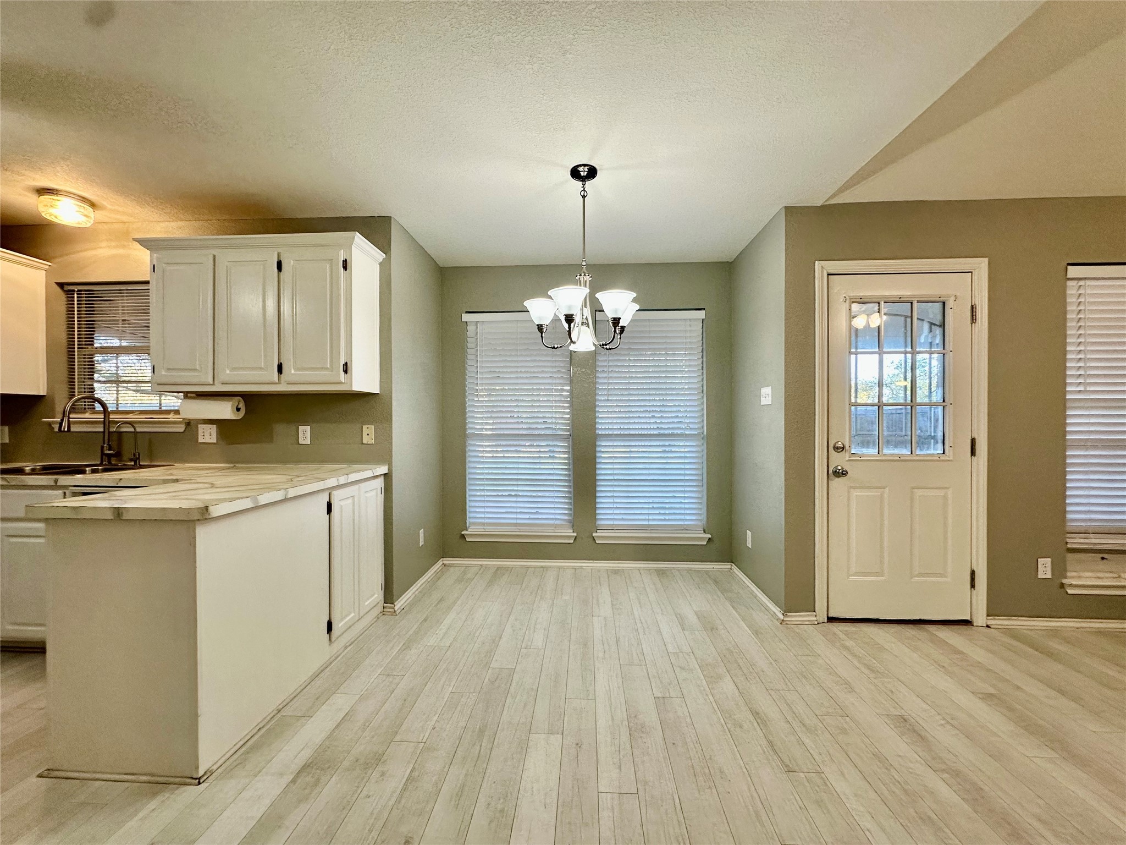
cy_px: 422
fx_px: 455
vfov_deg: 85.7
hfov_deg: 102.1
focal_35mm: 14
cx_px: 563
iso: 160
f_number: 2.2
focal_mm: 2.22
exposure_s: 1/120
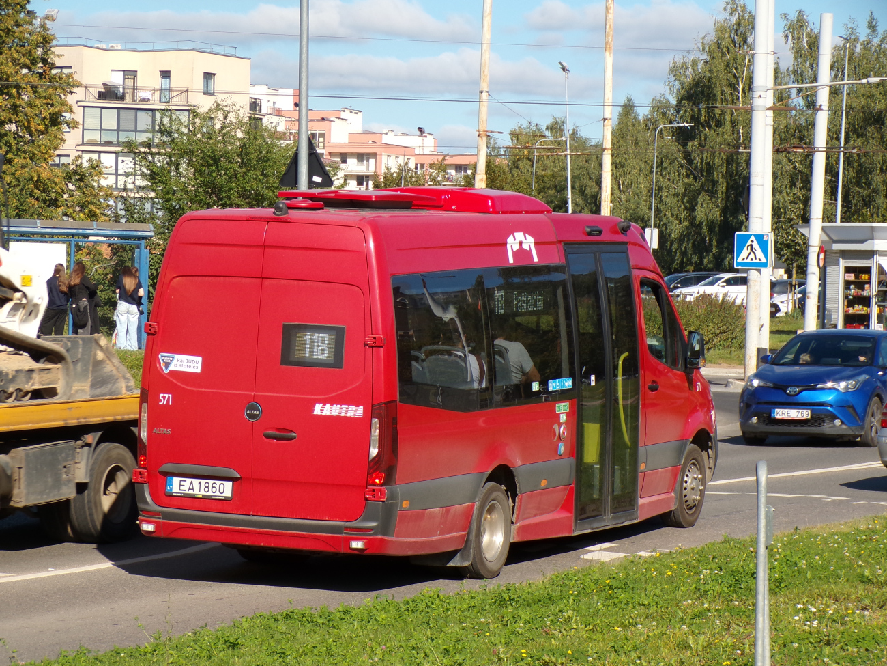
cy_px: 333
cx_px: 444
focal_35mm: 131
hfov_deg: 15.1
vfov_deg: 11.3
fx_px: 3357
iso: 100
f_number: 5
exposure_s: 1/480
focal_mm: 23.5
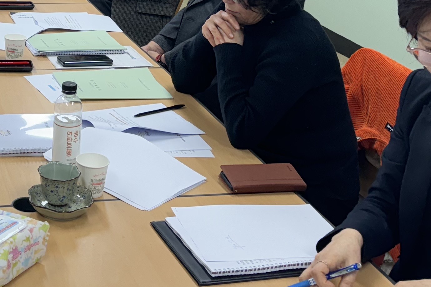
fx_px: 874
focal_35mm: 73
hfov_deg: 26.7
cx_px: 35
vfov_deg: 17.6
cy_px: -72
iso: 80
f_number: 1.78
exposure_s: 1/120
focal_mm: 6.86
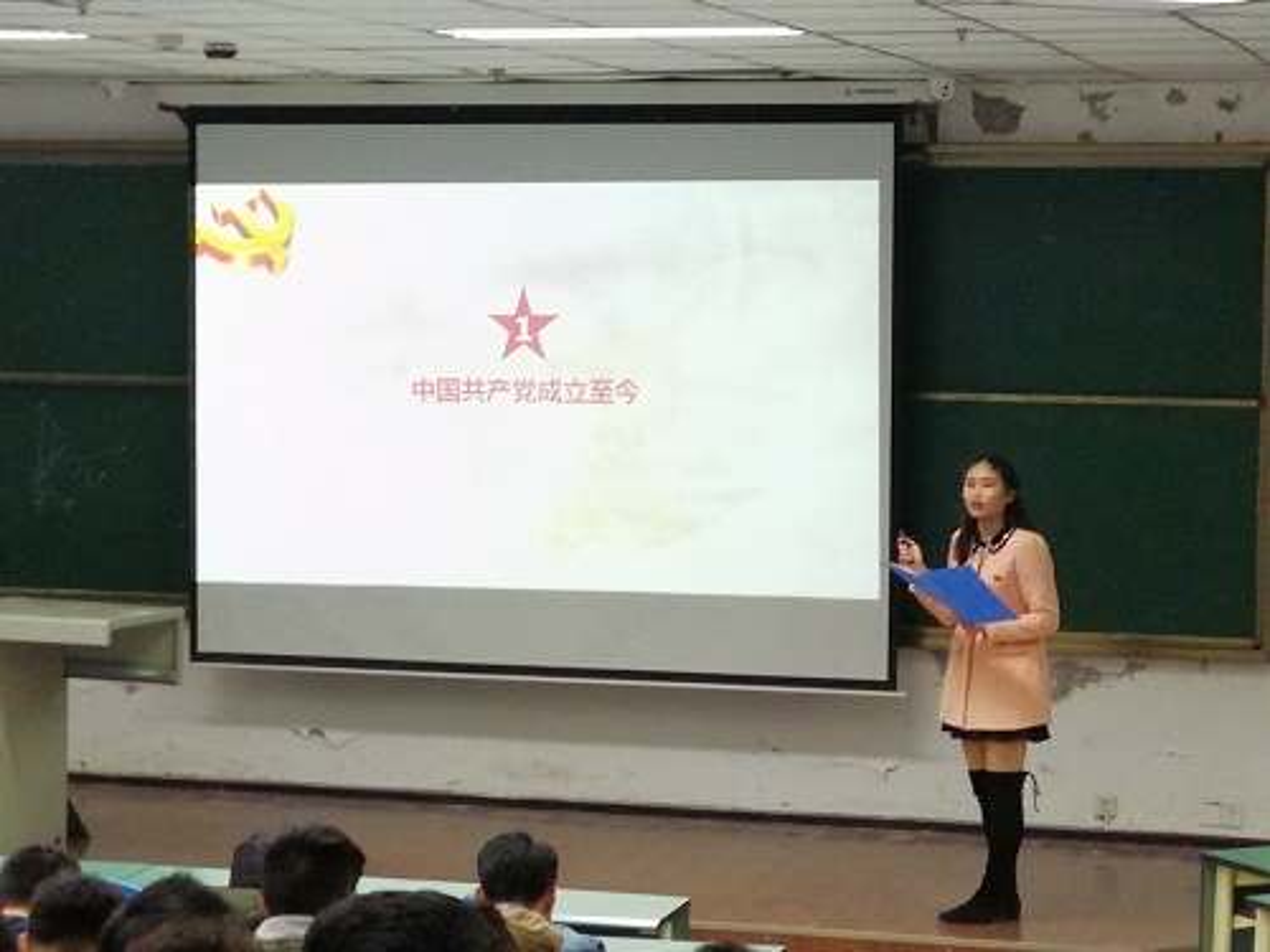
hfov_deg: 20.9
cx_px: 635
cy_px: 476
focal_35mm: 94
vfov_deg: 15.7
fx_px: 3449
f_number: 2.4
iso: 400
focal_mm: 5.55
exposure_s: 1/33.3
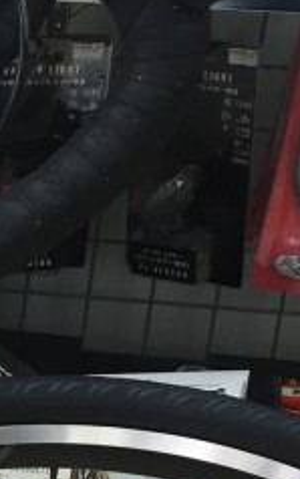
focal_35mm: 155
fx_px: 2025
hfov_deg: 7.5
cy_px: 541
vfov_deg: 13.2
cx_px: -584
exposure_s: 1/40
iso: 32
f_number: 2.2
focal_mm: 4.15
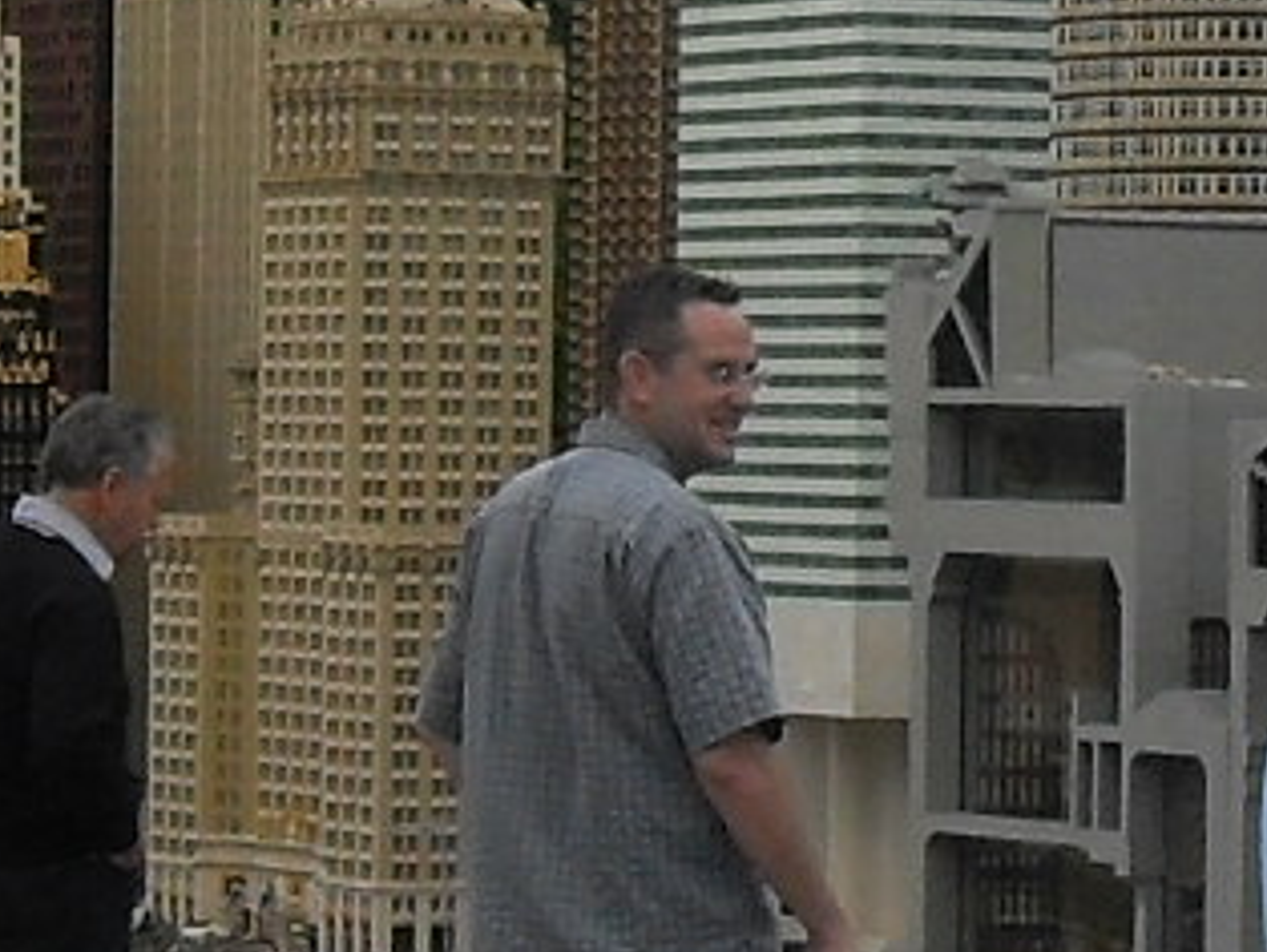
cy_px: 133
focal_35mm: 241
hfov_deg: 8.2
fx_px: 8828
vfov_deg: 6.2
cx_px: 1356
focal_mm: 6.3
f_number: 8.9
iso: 80
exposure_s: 1/90
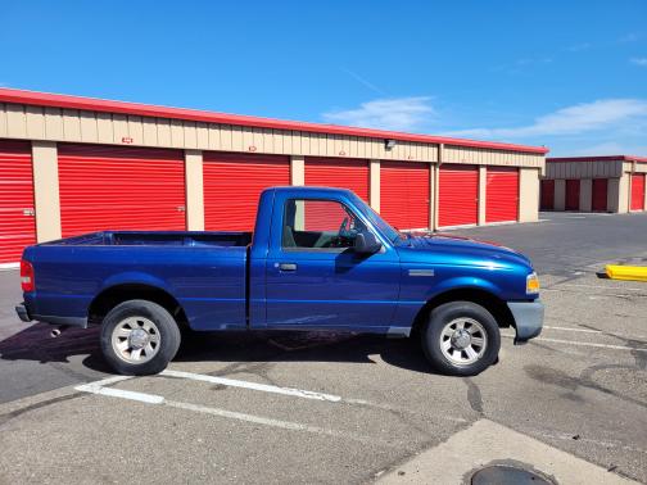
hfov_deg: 67.3
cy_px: 242
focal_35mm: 26
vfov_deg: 53.1
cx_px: 324
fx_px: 486
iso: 40
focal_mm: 5.4
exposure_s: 1/2000
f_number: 1.8
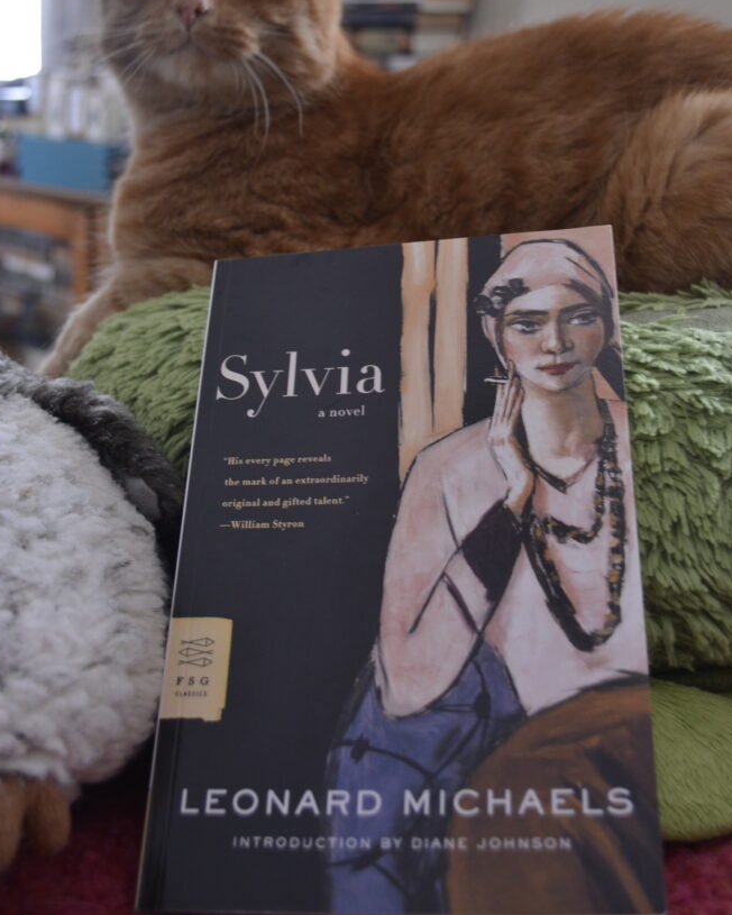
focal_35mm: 46
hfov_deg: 32.7
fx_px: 1246
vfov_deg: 40.1
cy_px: 353
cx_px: 374
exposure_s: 1/4
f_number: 4.2
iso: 400
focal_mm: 26
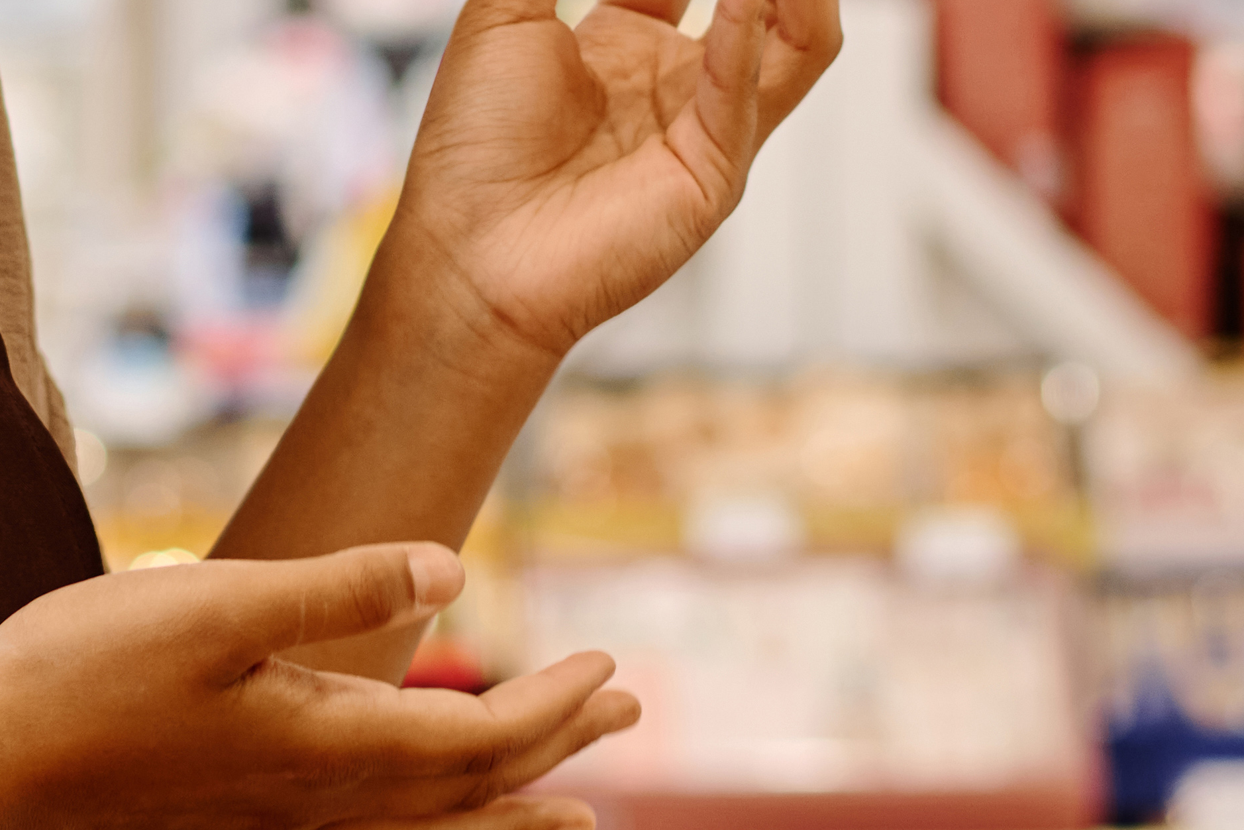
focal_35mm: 255
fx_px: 8811
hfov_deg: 8.1
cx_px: 500
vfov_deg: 5.4
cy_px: -160
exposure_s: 1/200
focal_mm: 58
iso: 250
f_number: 2.8
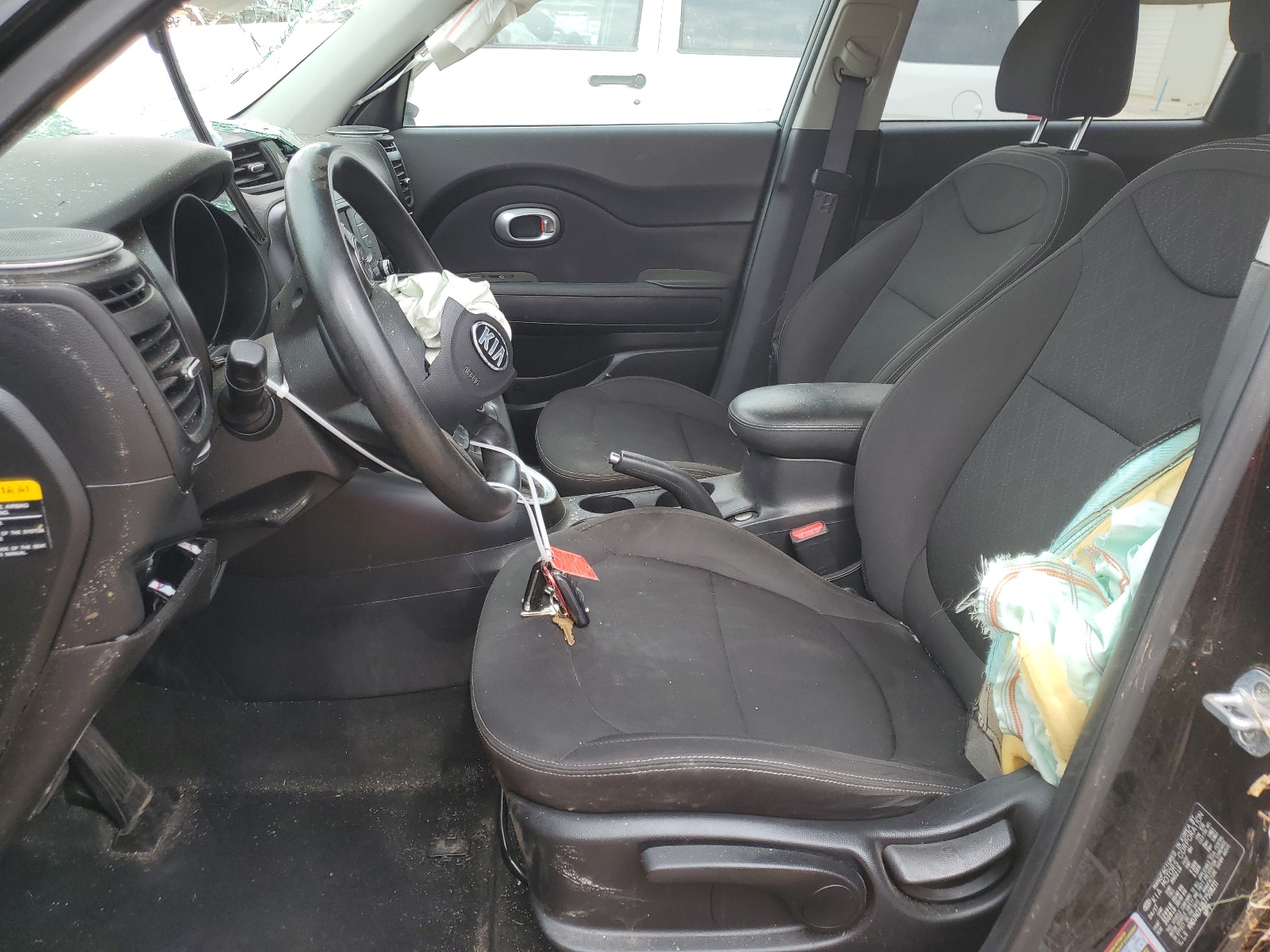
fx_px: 954
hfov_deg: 67.3
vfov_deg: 53.1
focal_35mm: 26
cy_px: 476
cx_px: 635
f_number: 1.5
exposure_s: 1/244
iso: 50
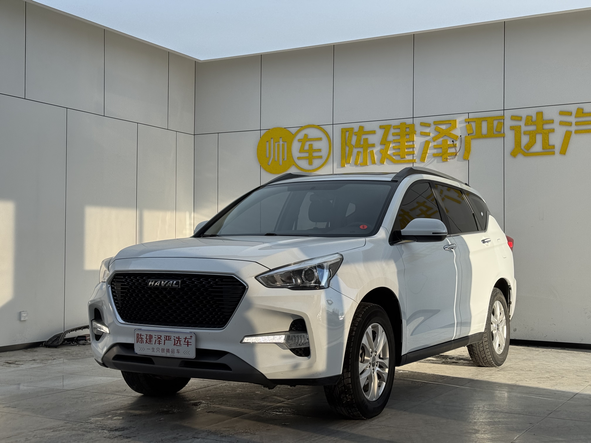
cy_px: 222
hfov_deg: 39.7
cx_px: 296
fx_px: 820
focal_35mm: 48
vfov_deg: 30.3
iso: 64
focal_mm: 6.76
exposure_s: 1/1770
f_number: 1.78
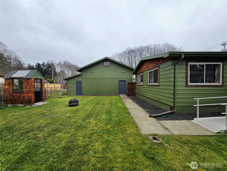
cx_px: 114
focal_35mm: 13
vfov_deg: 89.9
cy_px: 86
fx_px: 85
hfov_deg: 106.2
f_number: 2.2
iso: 50
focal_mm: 2.2
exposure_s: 1/1667
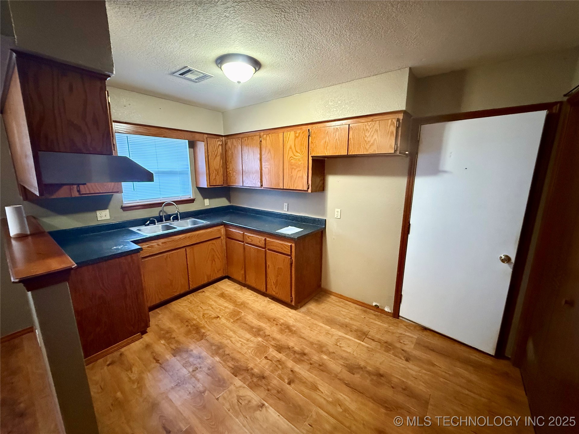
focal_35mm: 14
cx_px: 290
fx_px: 234
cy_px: 217
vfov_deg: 85.7
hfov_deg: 102.1
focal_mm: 2.22
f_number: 2.2
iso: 1000
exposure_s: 1/40
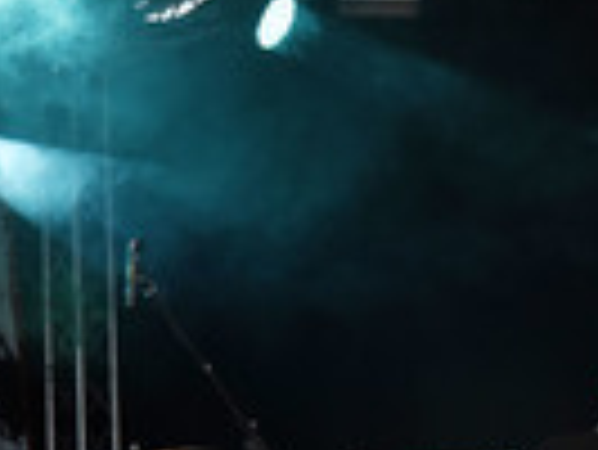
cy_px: 464
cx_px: -92
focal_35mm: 124
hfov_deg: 15.4
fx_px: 2144
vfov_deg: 11.8
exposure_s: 1/60
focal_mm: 38
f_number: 5.6
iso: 2500
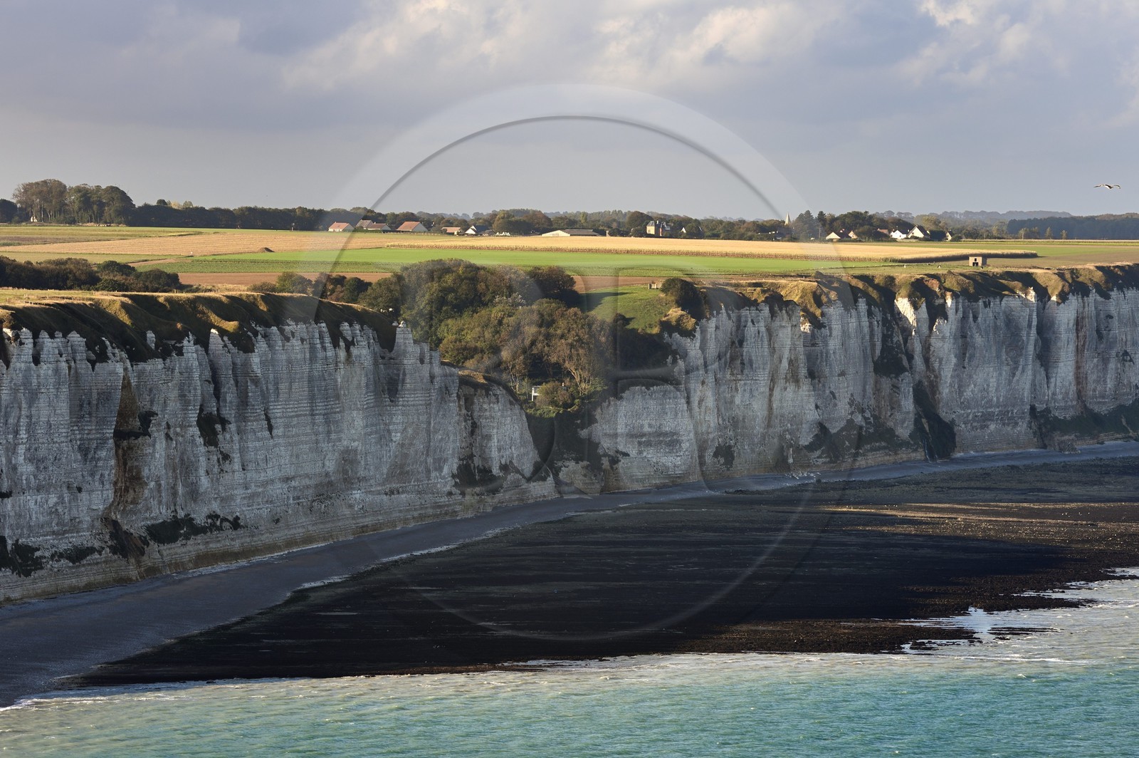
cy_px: 379
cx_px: 570
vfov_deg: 6.9
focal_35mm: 200
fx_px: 6322
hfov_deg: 10.3
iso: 200
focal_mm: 200
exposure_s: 1/250
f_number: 10
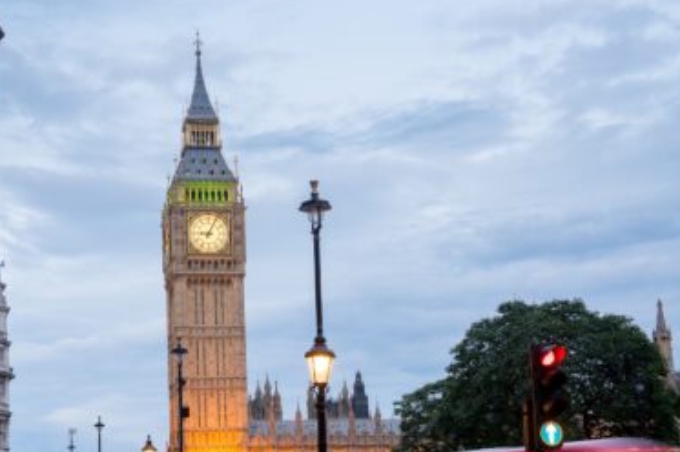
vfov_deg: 20.0
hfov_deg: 29.8
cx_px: 202
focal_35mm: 67
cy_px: 366
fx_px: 1264
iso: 100
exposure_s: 1/2
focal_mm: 40
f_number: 8
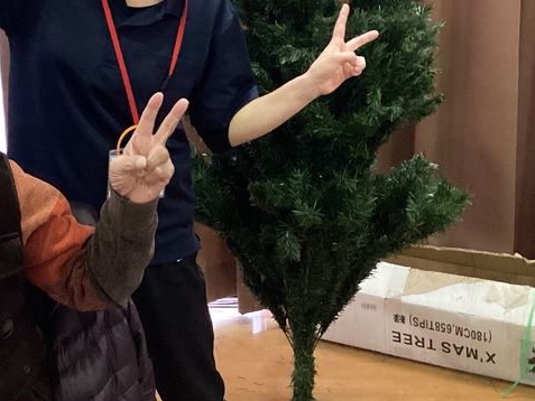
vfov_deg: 22.5
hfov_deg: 29.5
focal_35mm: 65
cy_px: 132
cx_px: 155
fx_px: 1005
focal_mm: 3.3
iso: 400
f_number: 2.4
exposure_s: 1/60
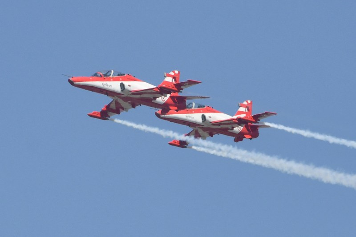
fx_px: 1977
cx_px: 178
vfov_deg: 6.9
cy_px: 118
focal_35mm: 200
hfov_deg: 10.3
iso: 250
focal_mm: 200
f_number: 8
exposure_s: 1/2000
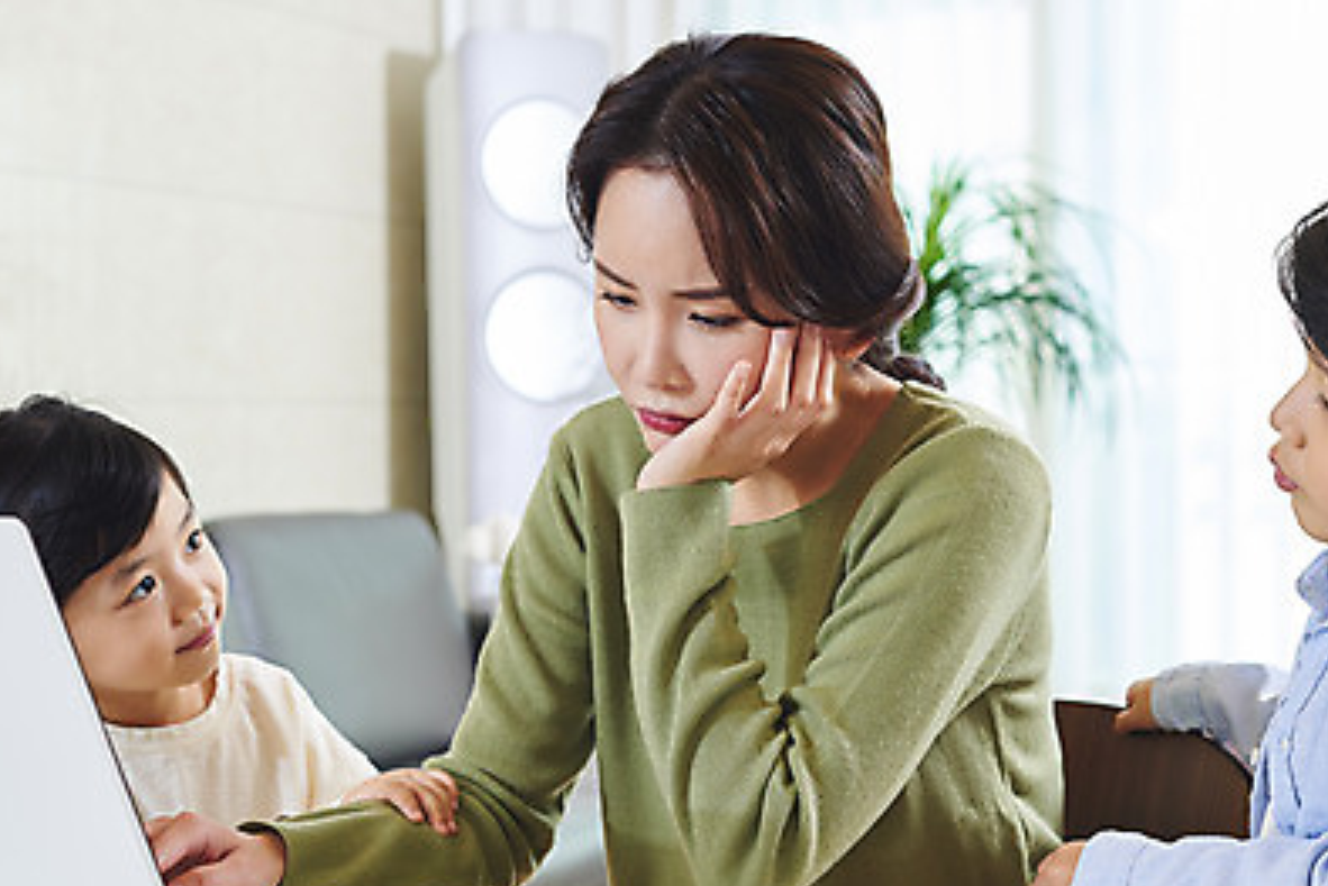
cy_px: 552
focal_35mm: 76
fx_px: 2804
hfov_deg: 26.6
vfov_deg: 17.9
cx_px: 592
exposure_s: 1/80
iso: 200
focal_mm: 50
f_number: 5
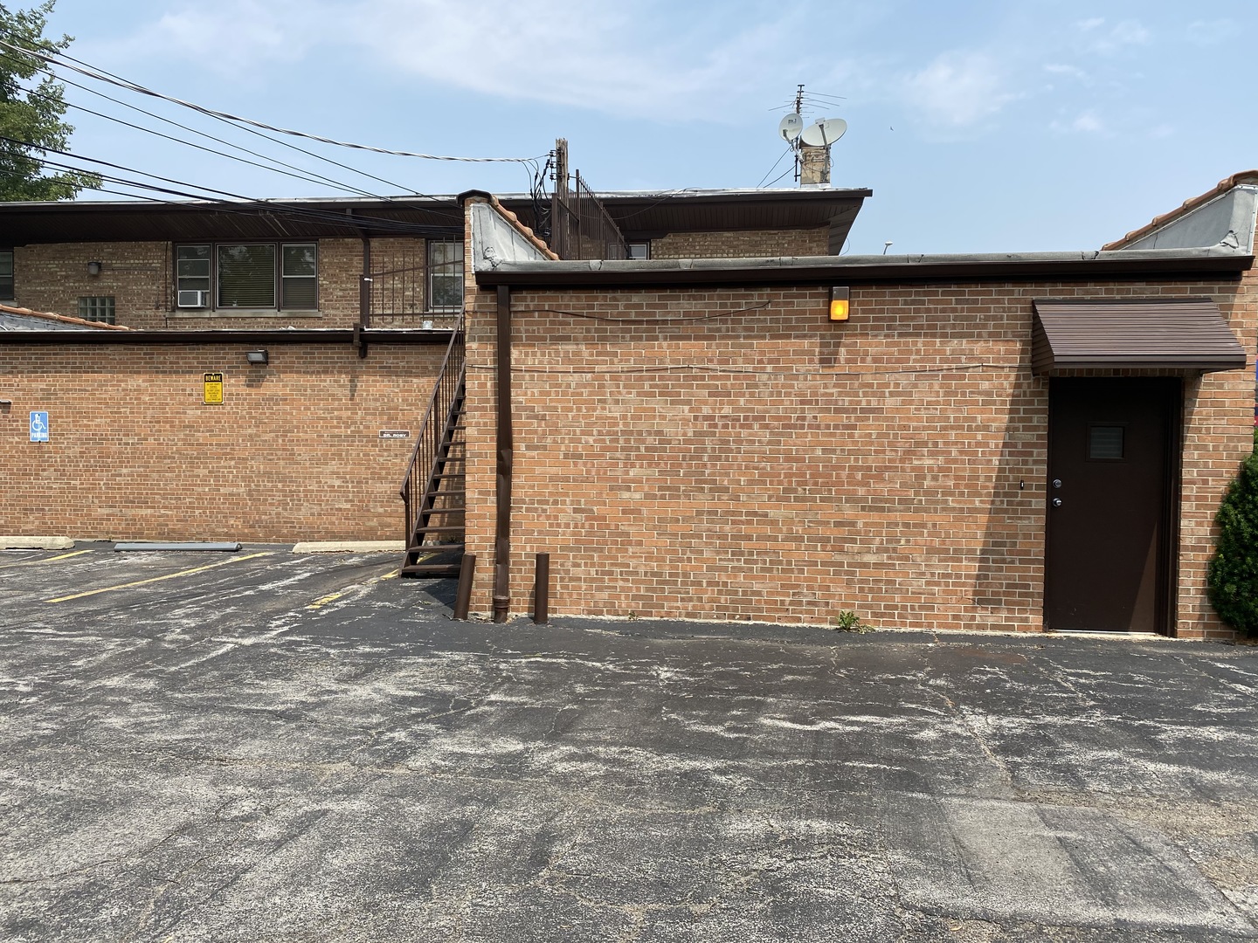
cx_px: 629
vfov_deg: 53.1
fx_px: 945
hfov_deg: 67.3
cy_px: 472
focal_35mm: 26
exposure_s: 1/2755
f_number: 1.8
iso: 32
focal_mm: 4.25
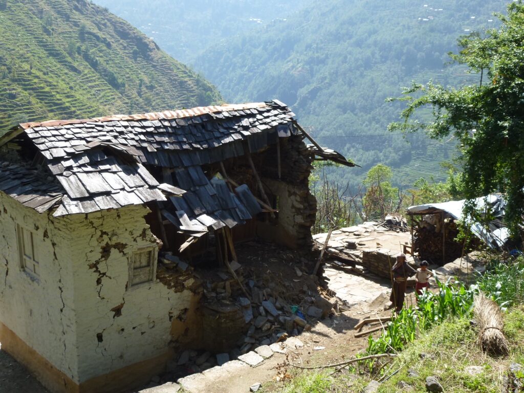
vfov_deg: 33.6
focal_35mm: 43
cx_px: 262
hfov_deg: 43.9
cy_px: 196
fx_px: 651
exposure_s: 1/400
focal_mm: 7.4
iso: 100
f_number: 3.9
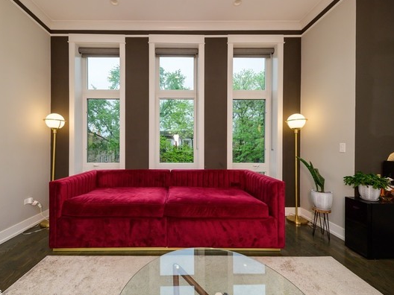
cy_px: 143
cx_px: 176
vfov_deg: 85.6
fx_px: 159
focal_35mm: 14
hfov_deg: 101.7
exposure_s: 1/100
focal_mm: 12
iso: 200
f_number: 8
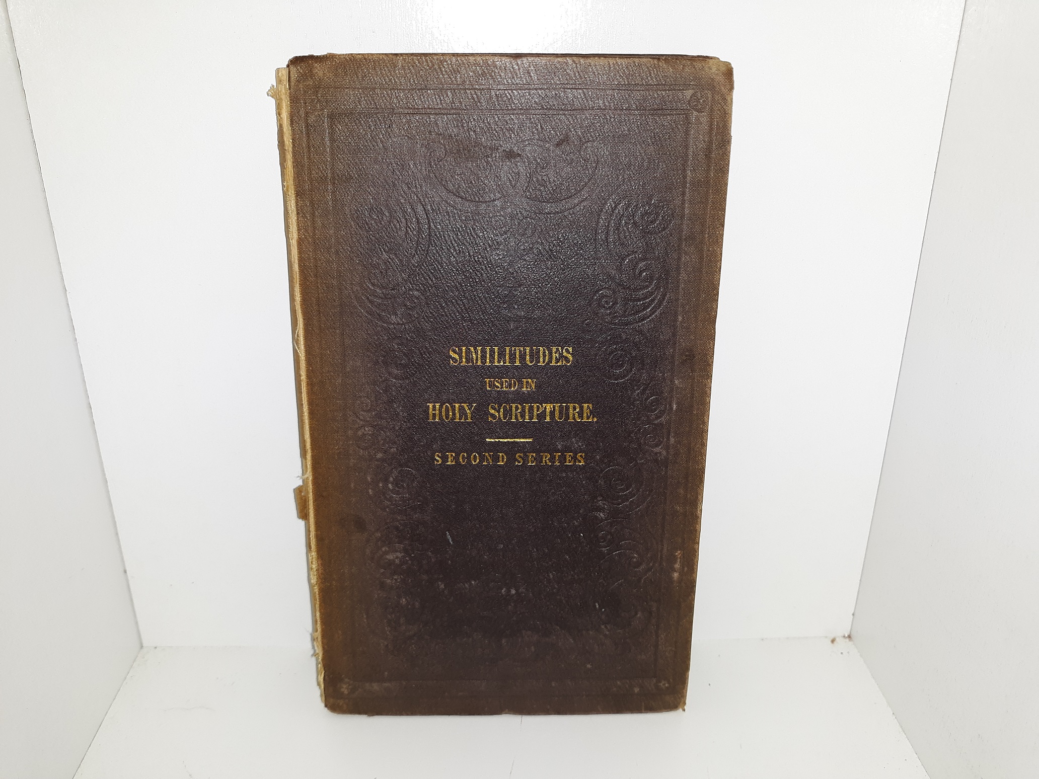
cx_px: 520
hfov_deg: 63.4
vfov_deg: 49.7
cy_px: 390
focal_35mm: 28
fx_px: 840
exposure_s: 1/139
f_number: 1.7
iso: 40
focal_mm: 3.7
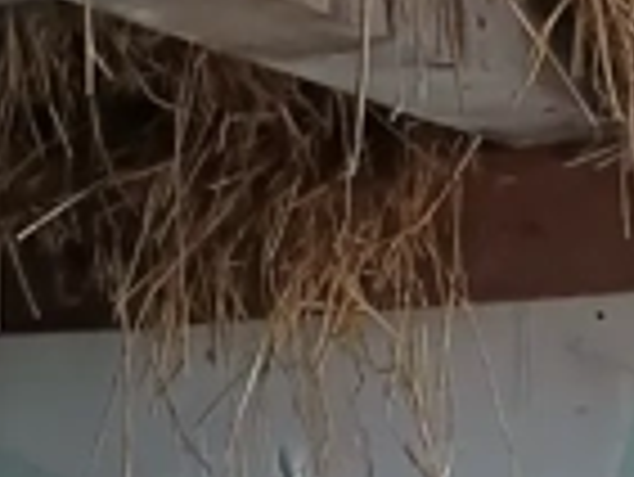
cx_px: 832
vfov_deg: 7.6
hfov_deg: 11.3
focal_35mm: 170
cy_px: 1458
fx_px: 3116
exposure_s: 1/25
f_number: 1.75
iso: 1738
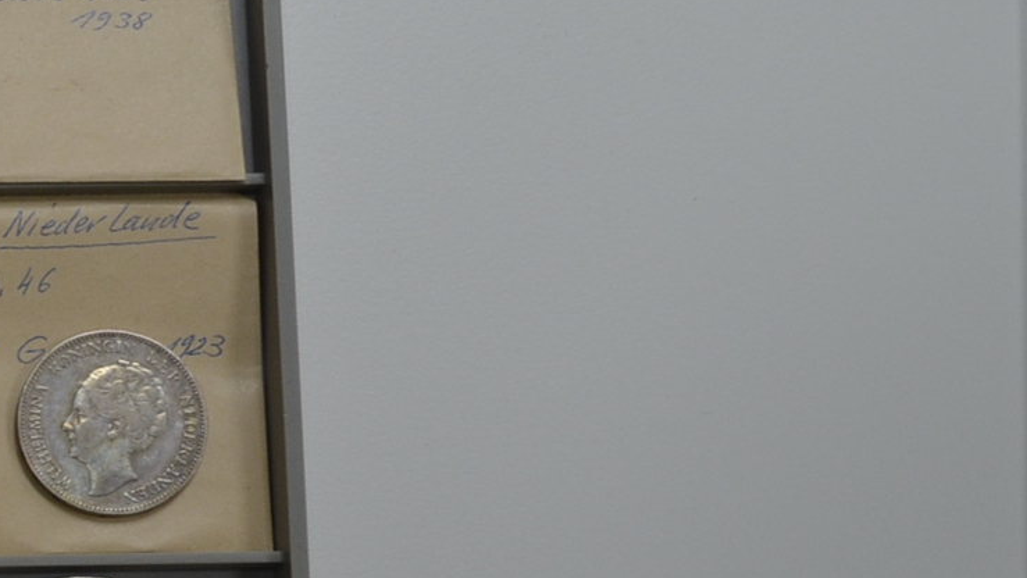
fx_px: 3704
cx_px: -660
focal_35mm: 136
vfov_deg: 8.7
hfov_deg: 14.4
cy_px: 814
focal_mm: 26
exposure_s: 1/125
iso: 400
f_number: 5.6
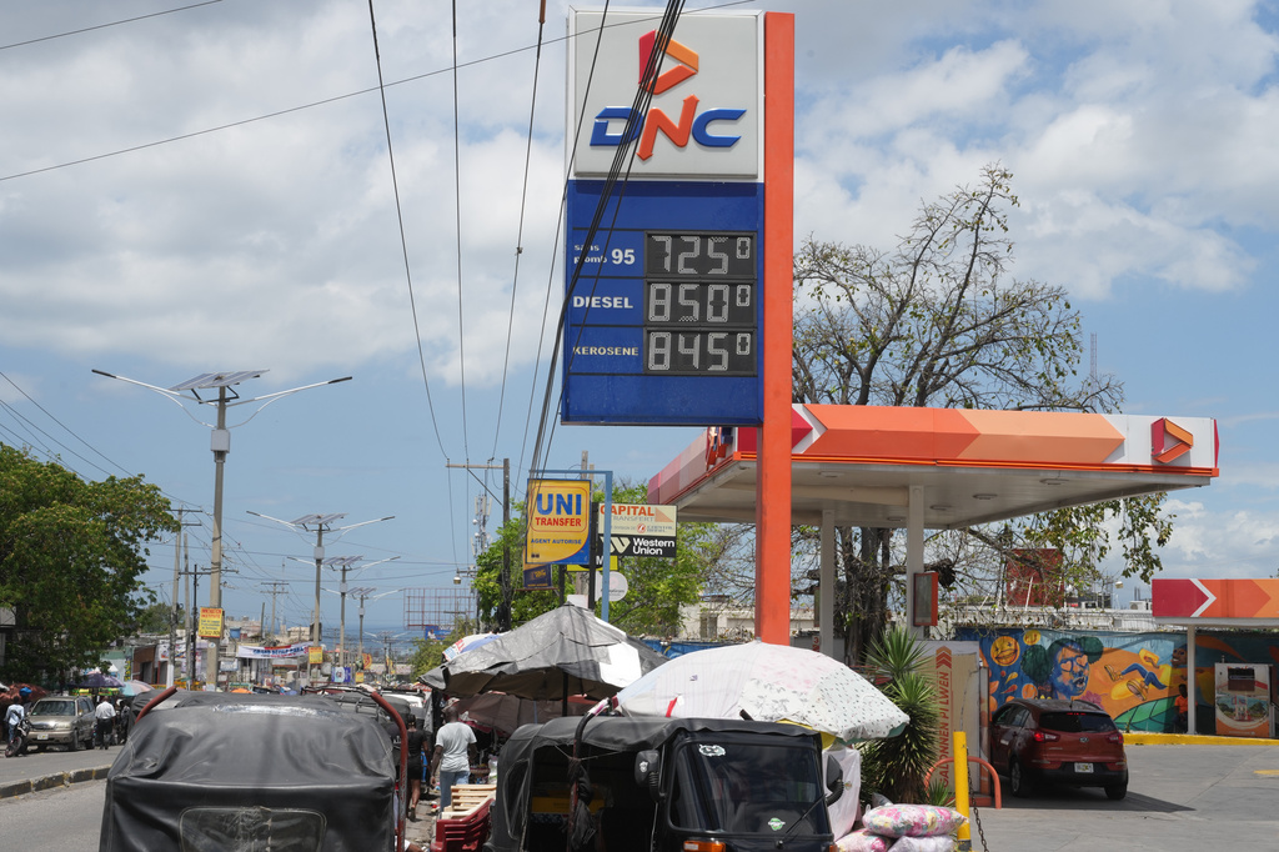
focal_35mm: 50
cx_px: 640
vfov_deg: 27.0
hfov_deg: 39.6
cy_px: 426
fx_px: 1776
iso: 320
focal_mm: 50
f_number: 16
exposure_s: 1/250
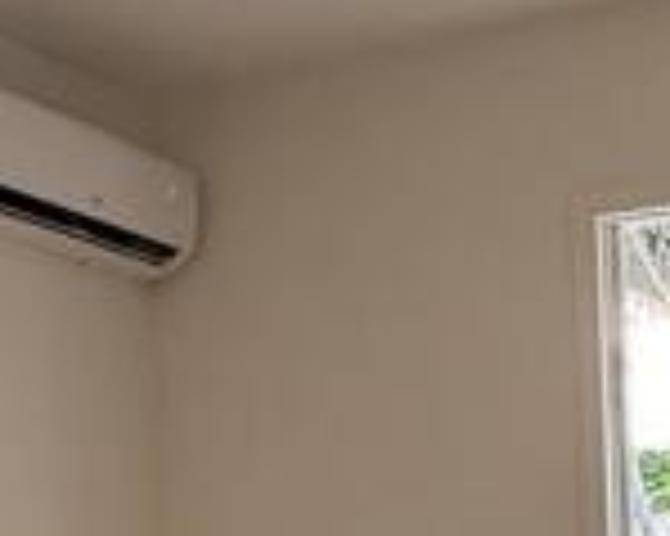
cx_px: 571
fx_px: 1744
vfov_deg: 16.5
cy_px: 698
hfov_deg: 21.4
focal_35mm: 88
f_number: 2.2
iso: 64
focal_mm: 2.22
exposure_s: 1/138
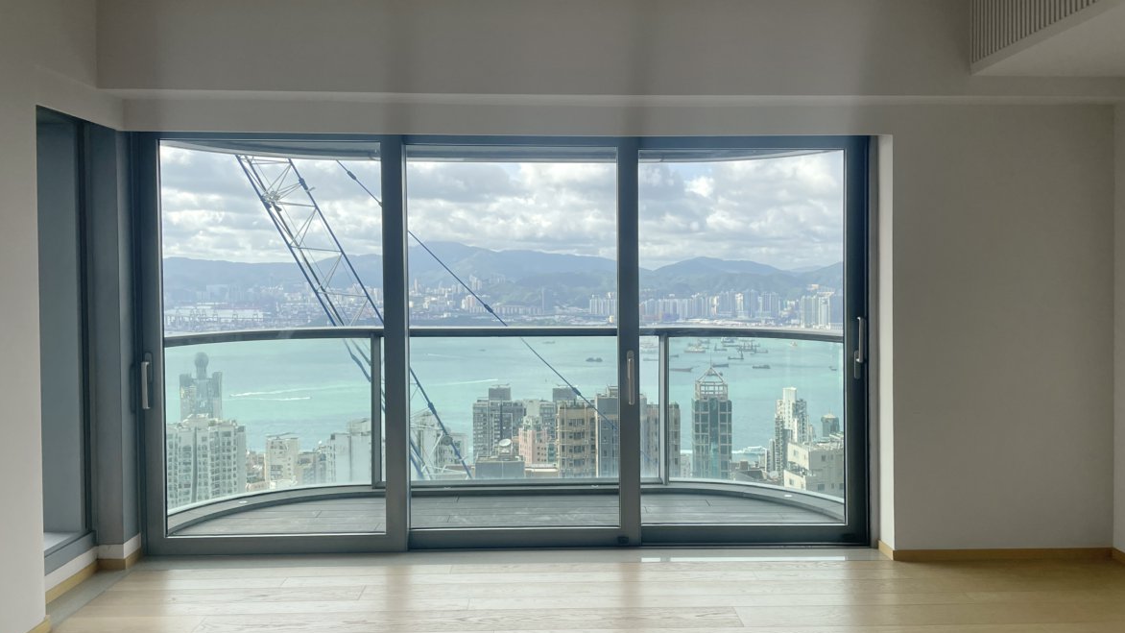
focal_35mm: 29
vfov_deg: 40.1
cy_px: 355
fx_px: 865
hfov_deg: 66.1
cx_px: 575
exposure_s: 1/1383
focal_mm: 4.2
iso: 32
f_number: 1.6
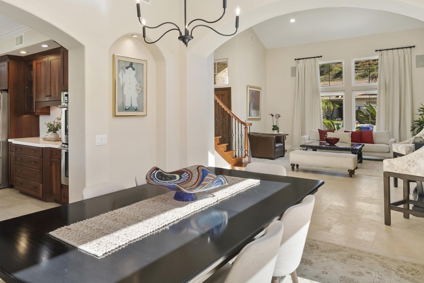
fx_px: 306
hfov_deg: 67.6
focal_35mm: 26
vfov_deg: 49.2
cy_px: 109
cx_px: 144
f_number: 8
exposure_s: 1/60
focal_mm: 16
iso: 500
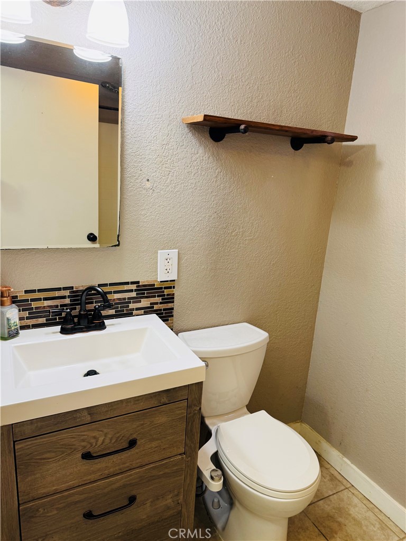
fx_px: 375
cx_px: 203
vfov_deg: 71.6
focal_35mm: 24
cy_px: 270
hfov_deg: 56.8
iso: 125
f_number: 1.78
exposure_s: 1/60
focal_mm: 6.76
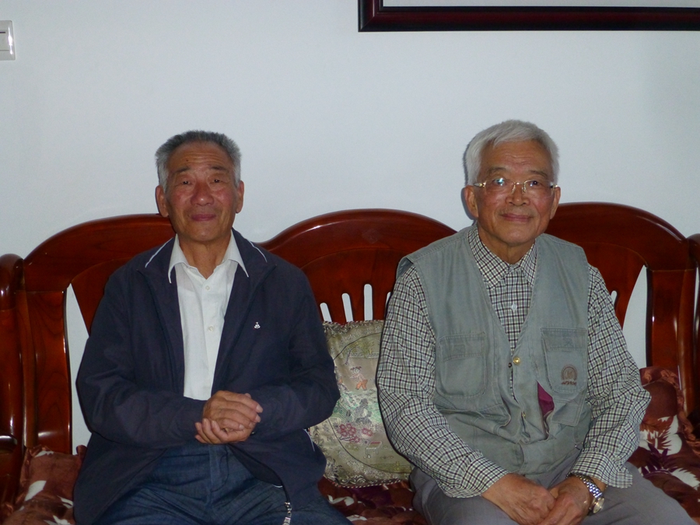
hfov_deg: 42.9
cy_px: 262
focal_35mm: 44
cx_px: 350
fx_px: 890
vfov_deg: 32.9
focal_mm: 7.9
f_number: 4.1
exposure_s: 1/60
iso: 500
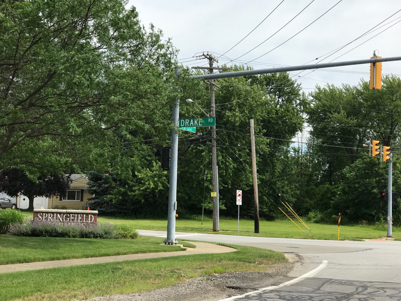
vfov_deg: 25.7
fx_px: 660
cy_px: 150
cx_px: 200
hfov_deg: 33.8
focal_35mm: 57
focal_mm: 6.6
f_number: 2.8
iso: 20
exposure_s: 1/694
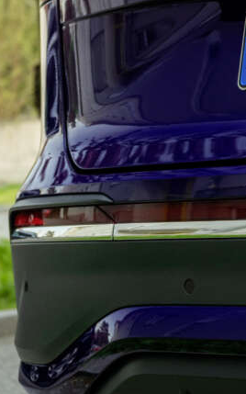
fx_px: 1170
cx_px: 334
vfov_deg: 17.9
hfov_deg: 11.6
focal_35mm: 109
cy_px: -121
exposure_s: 1/30
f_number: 3.5
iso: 400
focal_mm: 36
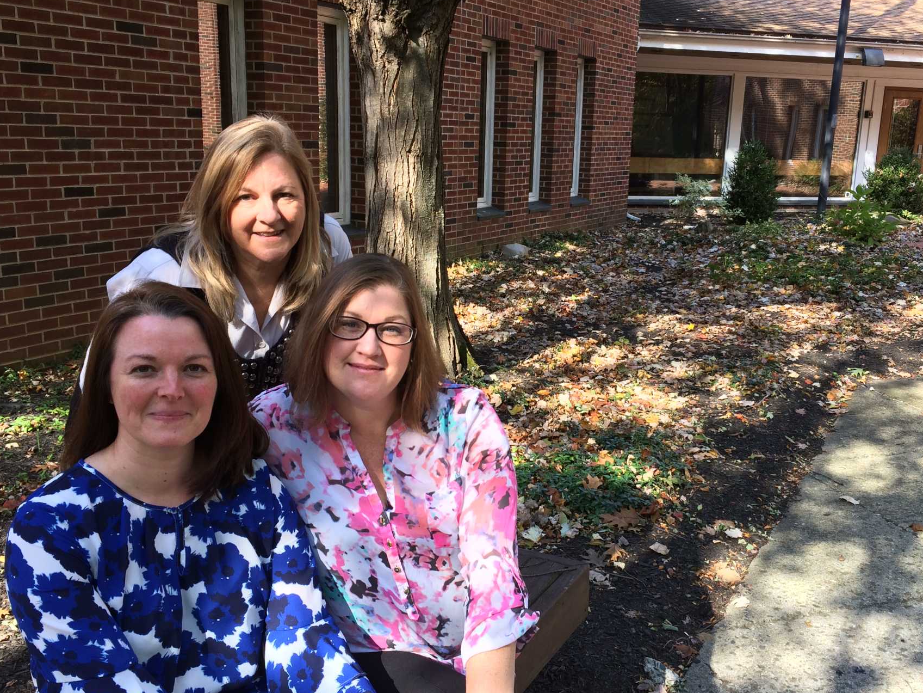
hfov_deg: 52.6
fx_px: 933
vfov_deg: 40.7
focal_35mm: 35
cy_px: 349
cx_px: 500
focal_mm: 4.15
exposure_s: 1/173
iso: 32
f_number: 2.2
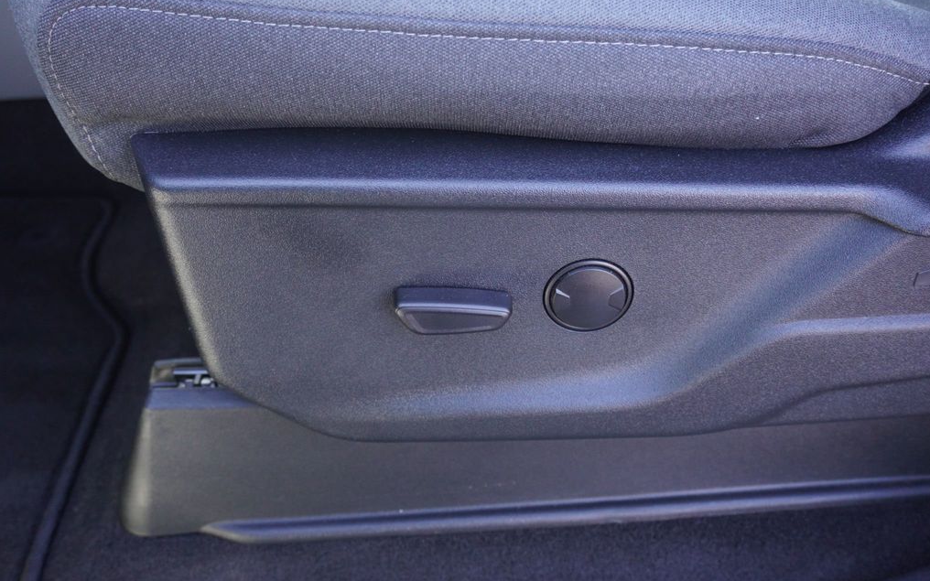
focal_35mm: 37
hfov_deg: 52.7
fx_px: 938
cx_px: 468
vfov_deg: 34.4
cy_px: 295
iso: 1250
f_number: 4.5
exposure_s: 1/160
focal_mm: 24
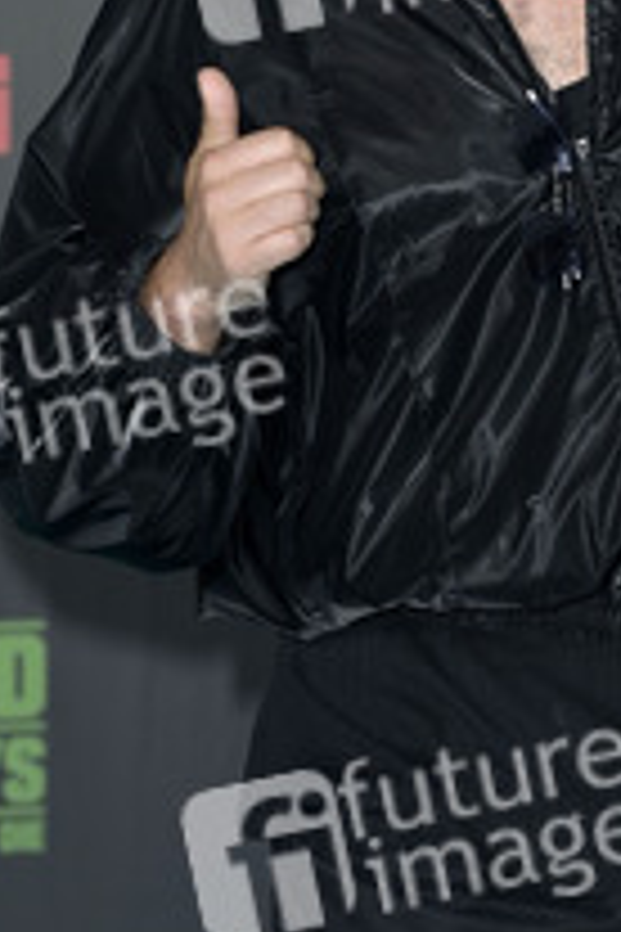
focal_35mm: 232
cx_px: 544
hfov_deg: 5.9
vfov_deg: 8.9
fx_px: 6003
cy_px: 162
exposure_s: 1/250
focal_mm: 120
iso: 320
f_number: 5.6
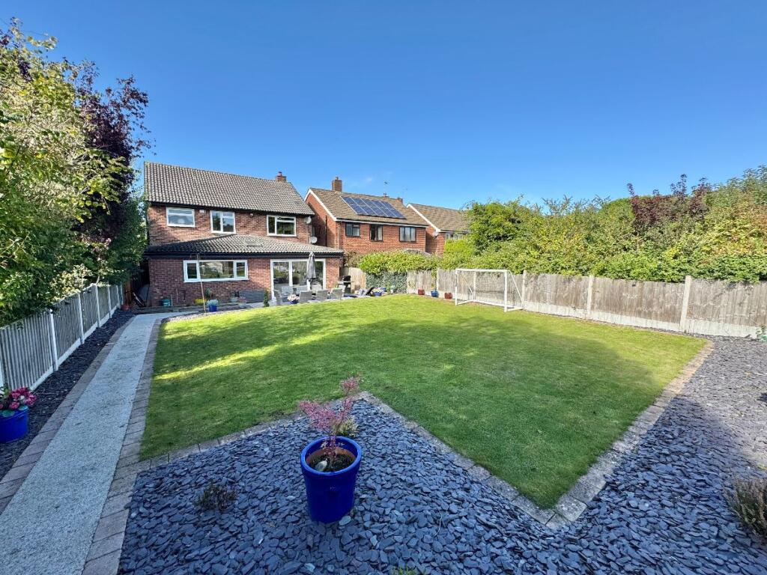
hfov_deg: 102.1
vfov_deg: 85.7
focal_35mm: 14
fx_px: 310
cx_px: 384
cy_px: 288
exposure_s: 1/821
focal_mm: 2.22
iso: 40
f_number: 2.2
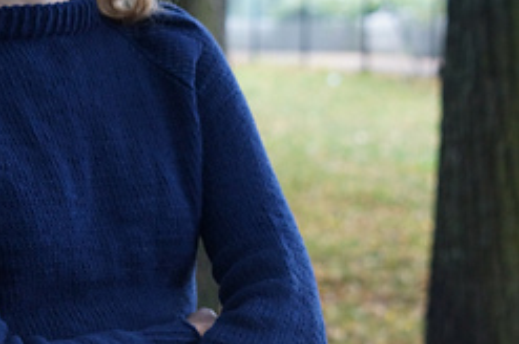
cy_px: 225
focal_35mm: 152
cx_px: -4
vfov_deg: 9.0
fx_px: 2188
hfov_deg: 13.3
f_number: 4
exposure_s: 1/80
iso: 1600
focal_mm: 50
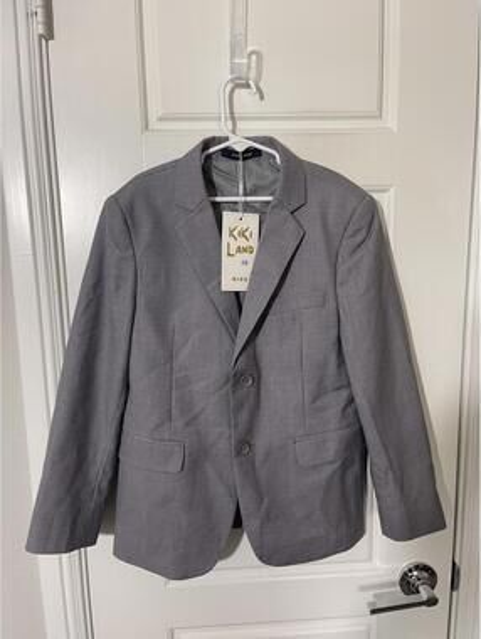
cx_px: 240
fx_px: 462
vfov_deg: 69.3
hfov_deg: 55.0
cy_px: 320
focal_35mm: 25
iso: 100
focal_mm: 5.1
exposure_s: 1/60
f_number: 1.6
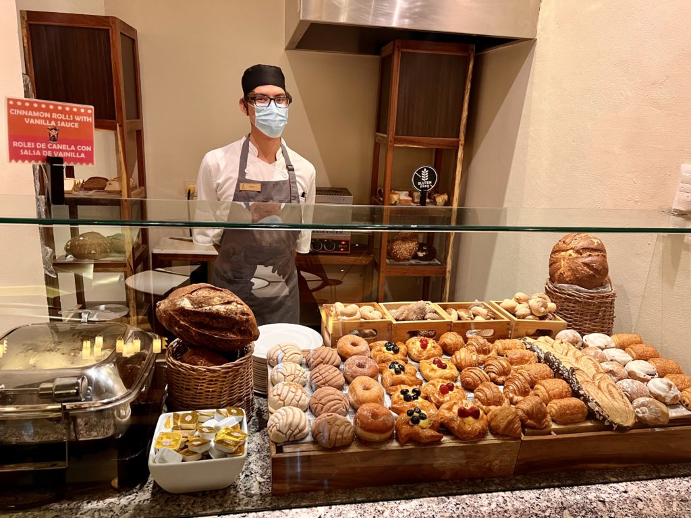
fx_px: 519
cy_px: 259
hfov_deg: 67.3
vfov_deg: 53.1
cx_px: 346
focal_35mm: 26
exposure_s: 1/60
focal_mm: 5.7
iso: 250
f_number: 1.5
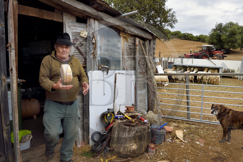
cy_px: 81
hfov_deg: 73.8
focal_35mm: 24
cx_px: 122
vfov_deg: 53.1
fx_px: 162
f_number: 11
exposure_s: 1/160
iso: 400
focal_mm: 24
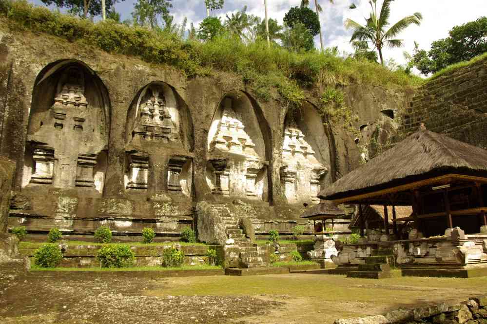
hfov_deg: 67.1
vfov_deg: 47.7
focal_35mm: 27
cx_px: 244
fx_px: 367
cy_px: 162
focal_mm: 18.1
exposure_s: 1/180
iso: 100
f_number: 6.7
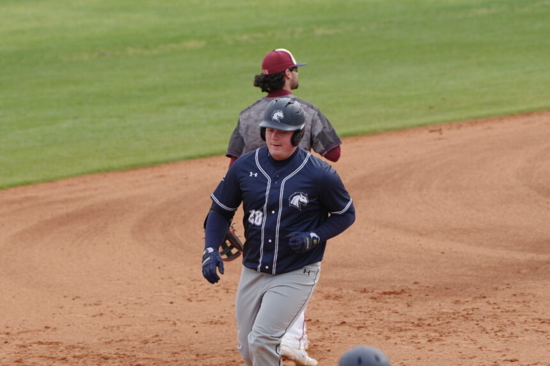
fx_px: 5896
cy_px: 183
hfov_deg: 5.3
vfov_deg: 3.6
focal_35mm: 386
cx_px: 275
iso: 500
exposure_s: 1/800
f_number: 6.3
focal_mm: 250
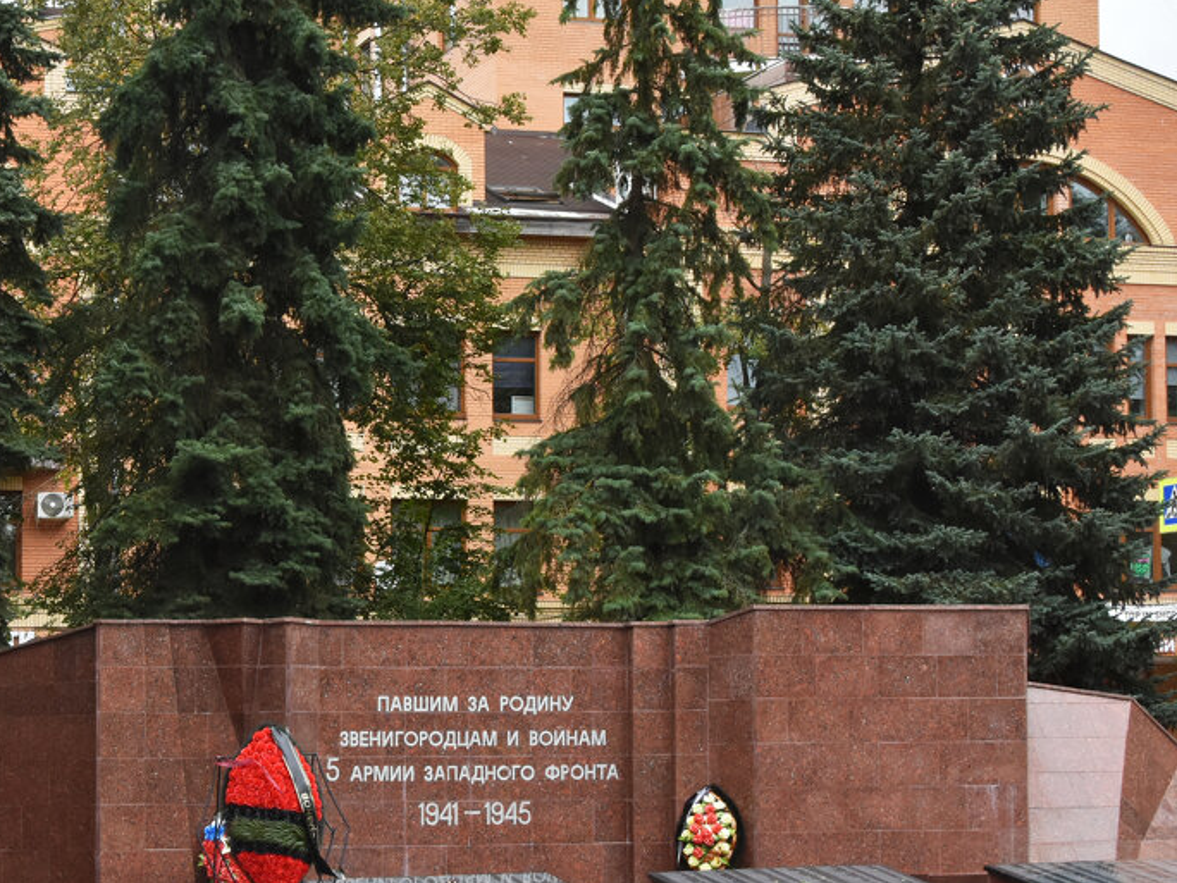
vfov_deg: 18.2
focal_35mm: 81
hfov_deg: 23.6
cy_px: 353
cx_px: 172
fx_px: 2754
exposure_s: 1/320
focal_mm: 32
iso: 800
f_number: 8
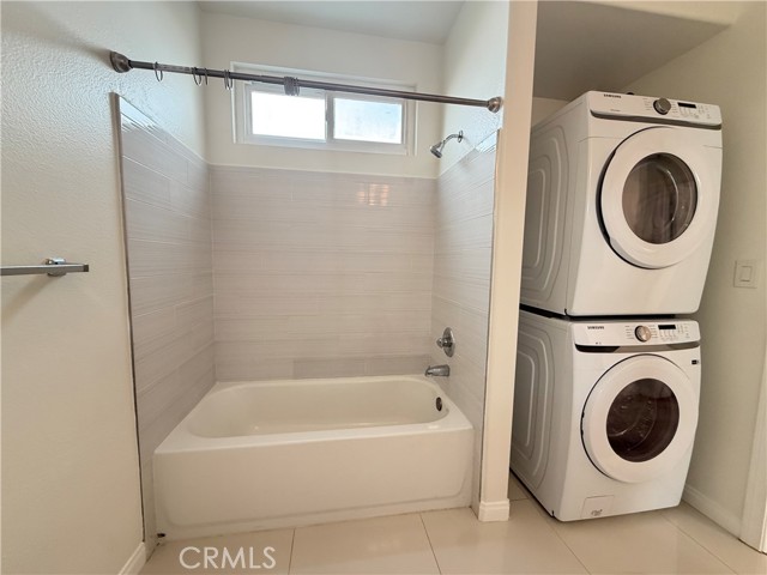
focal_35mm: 14
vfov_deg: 85.7
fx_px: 310
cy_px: 288
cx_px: 384
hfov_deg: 102.1
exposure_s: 1/60
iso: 250
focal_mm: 2.22
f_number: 2.2
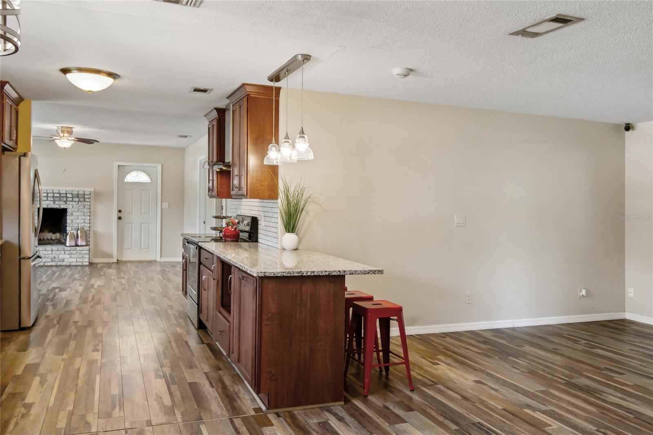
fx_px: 544
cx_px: 326
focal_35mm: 30
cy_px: 218
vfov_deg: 43.6
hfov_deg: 61.9
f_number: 7.1
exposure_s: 1/25
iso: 100
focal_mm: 20
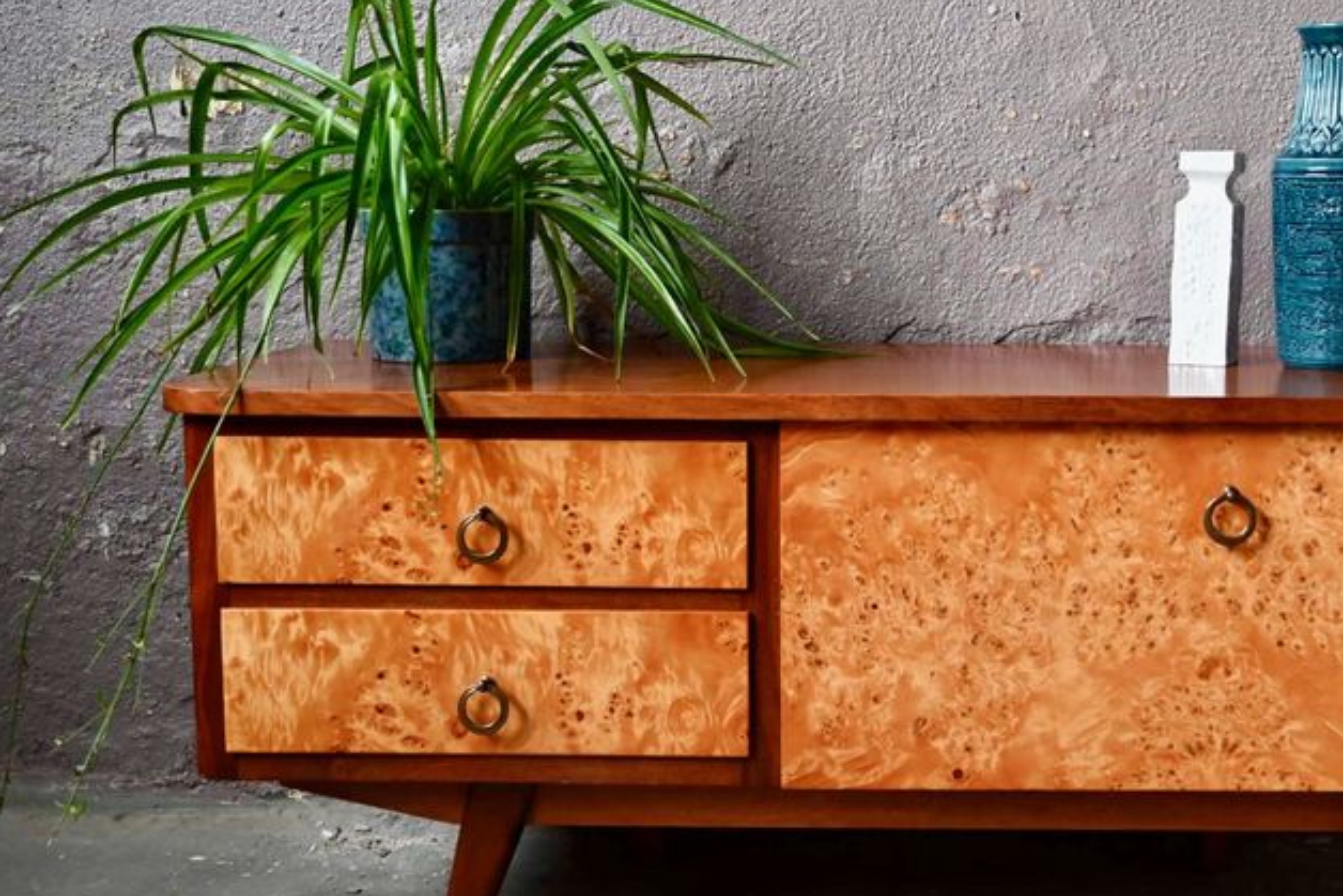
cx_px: 892
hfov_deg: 37.9
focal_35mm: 52
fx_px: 1933
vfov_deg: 26.1
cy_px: 423
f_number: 4
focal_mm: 32.5
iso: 1250
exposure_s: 1/125
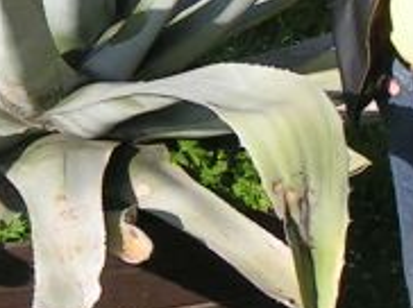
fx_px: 2729
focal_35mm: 229
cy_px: 23
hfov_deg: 8.6
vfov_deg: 6.5
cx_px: 27
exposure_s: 1/400
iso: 50
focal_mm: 8
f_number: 5
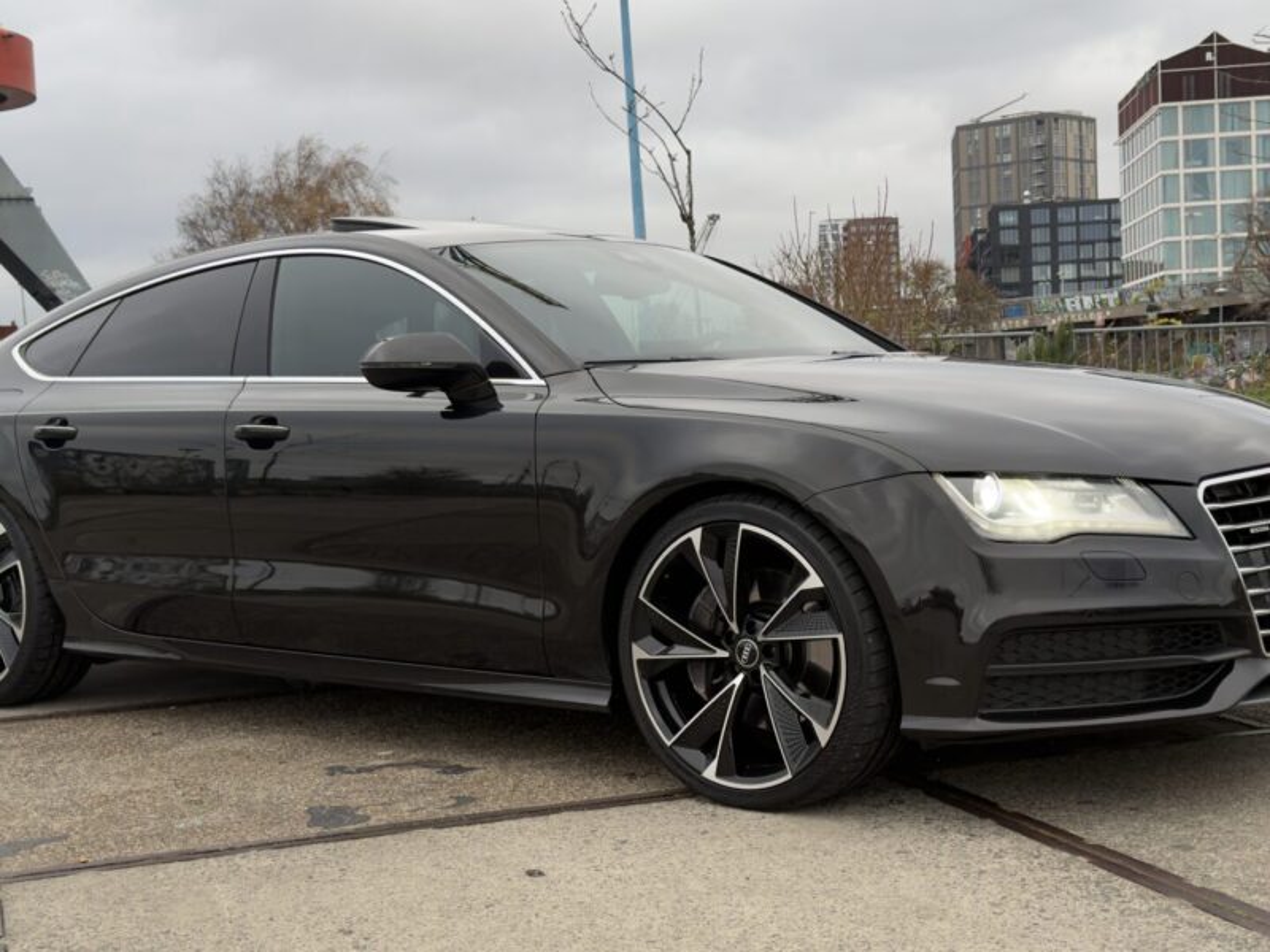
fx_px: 1468
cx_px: 635
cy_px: 476
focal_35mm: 40
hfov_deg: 46.8
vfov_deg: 36.0
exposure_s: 1/280
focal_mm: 6.76
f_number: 1.78
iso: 64
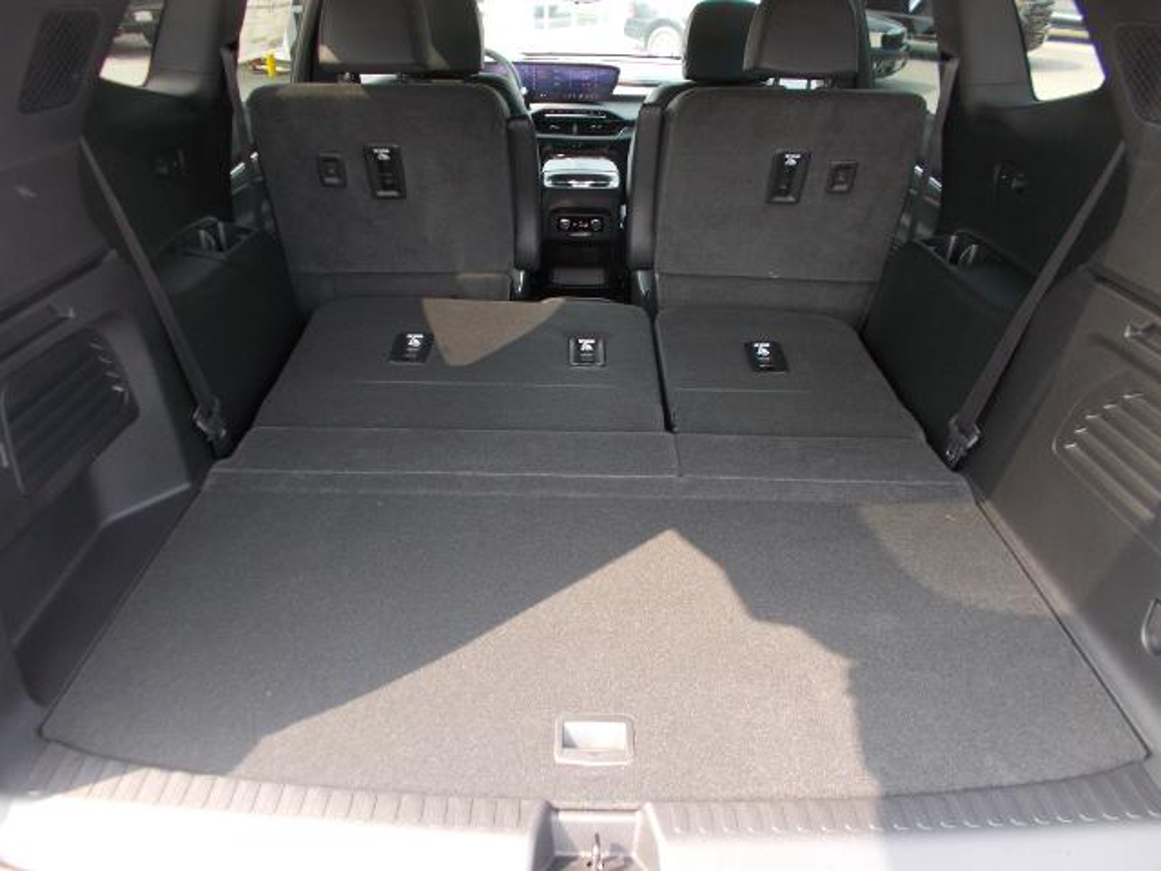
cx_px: 580
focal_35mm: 26
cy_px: 436
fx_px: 872
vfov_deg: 53.1
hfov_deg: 67.3
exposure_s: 1/30
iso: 80
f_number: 3.2
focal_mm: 4.6
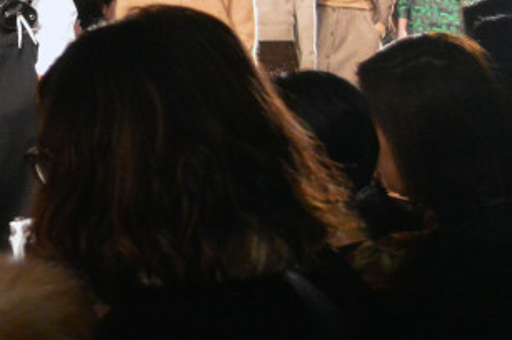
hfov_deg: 15.8
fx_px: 1705
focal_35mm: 120
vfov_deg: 11.1
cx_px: -247
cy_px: -89
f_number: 4
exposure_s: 1/500
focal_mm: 24
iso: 3200
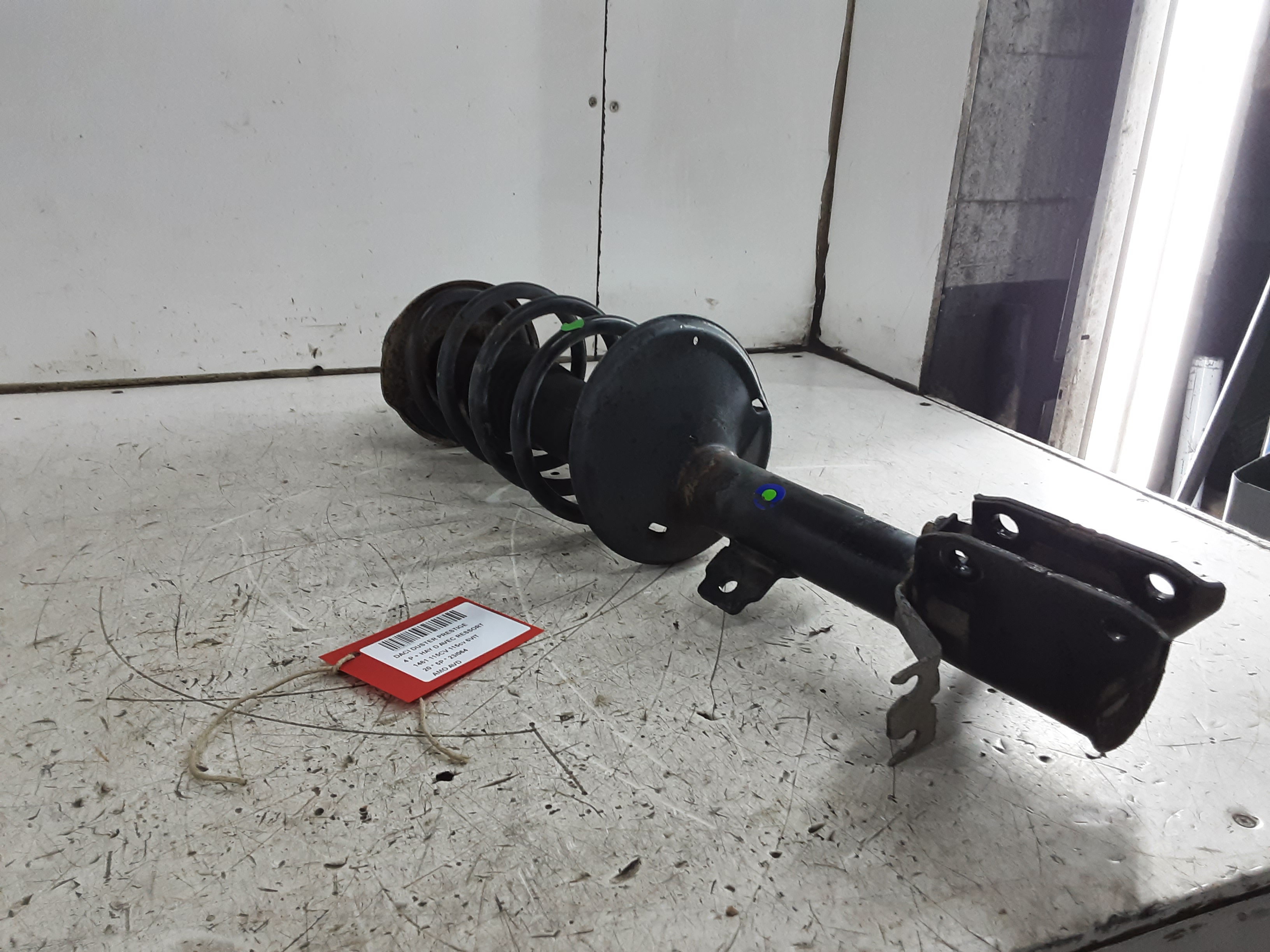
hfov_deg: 65.3
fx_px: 991
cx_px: 635
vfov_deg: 51.4
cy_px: 476
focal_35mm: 27
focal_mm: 2.91
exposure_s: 1/50
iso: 100
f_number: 1.9
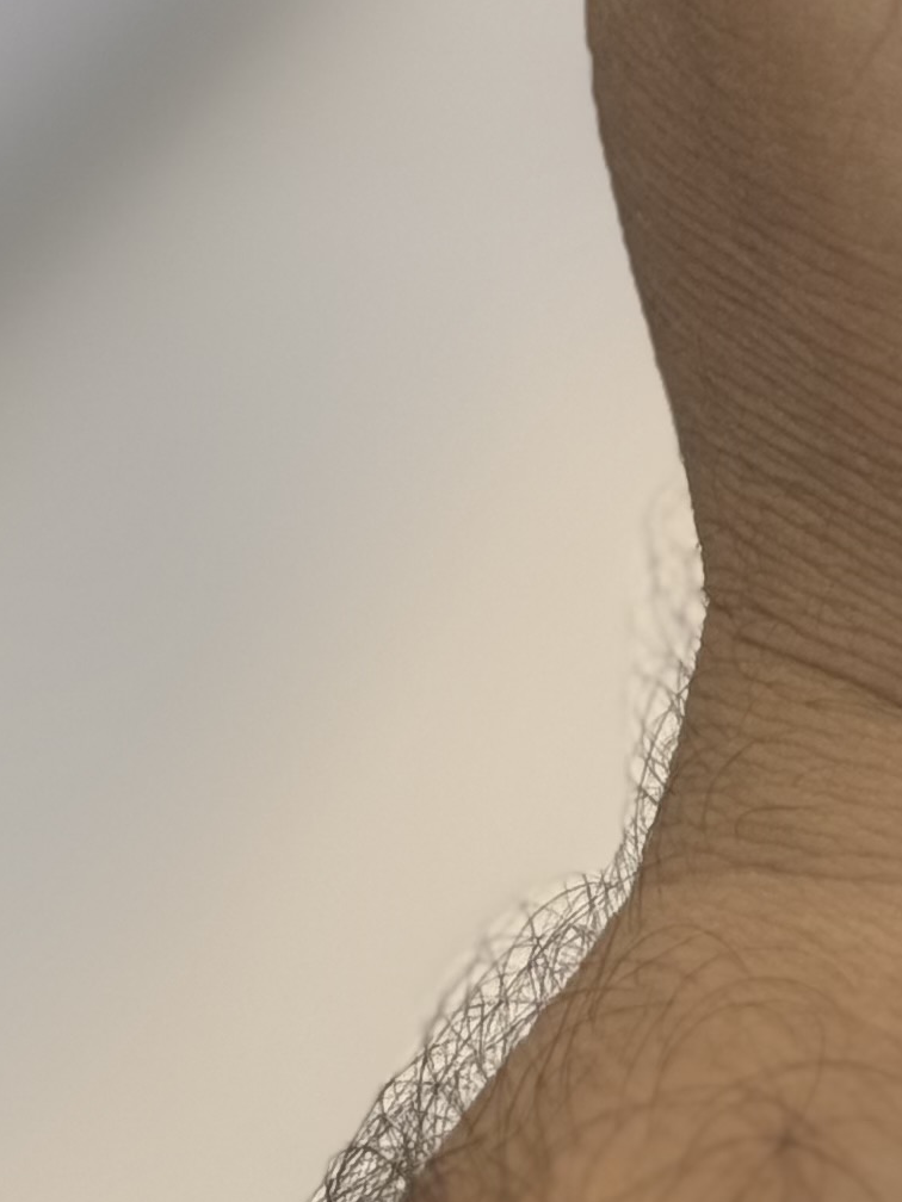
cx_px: 1722
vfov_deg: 9.7
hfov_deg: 7.5
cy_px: -1093
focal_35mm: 192
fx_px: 6671
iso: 80
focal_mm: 6.76
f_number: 1.78
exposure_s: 1/422
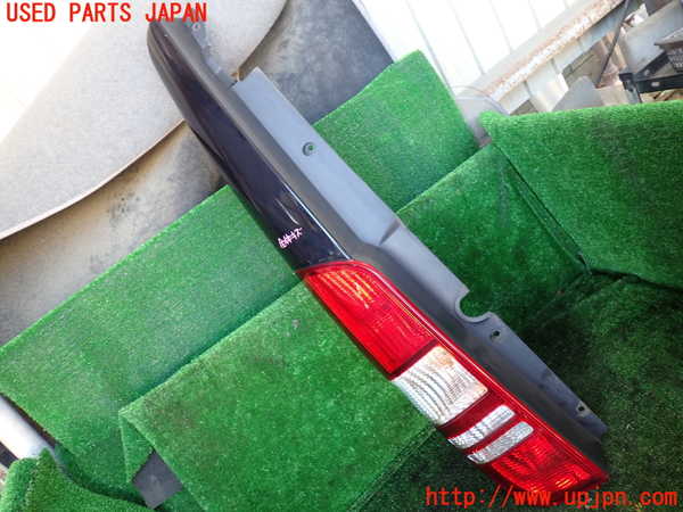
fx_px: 592
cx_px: 342
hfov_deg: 60.0
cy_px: 256
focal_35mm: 30
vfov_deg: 46.8
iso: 200
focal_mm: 5.4
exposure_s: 1/30
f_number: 2.3
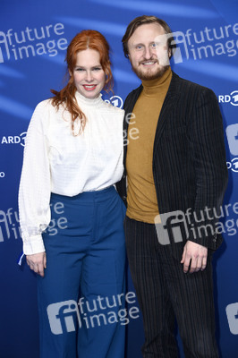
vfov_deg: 24.8
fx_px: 815
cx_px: 119
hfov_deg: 16.6
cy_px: 179
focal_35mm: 82
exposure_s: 1/250
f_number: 5.6
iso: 1250
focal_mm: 82
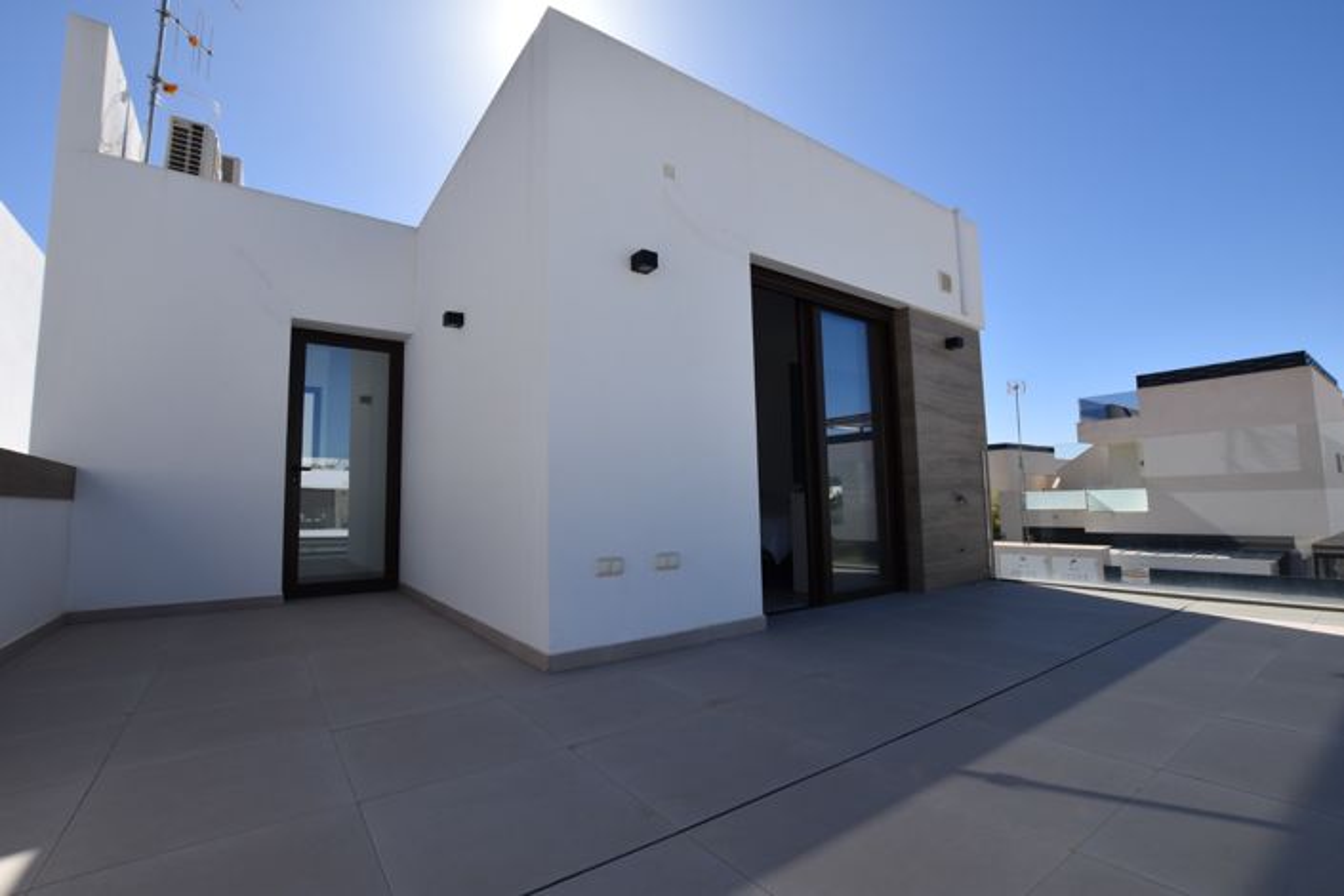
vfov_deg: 77.3
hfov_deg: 100.4
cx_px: 672
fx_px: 560
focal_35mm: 15
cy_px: 448
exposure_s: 1/640
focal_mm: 10
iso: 200
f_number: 9
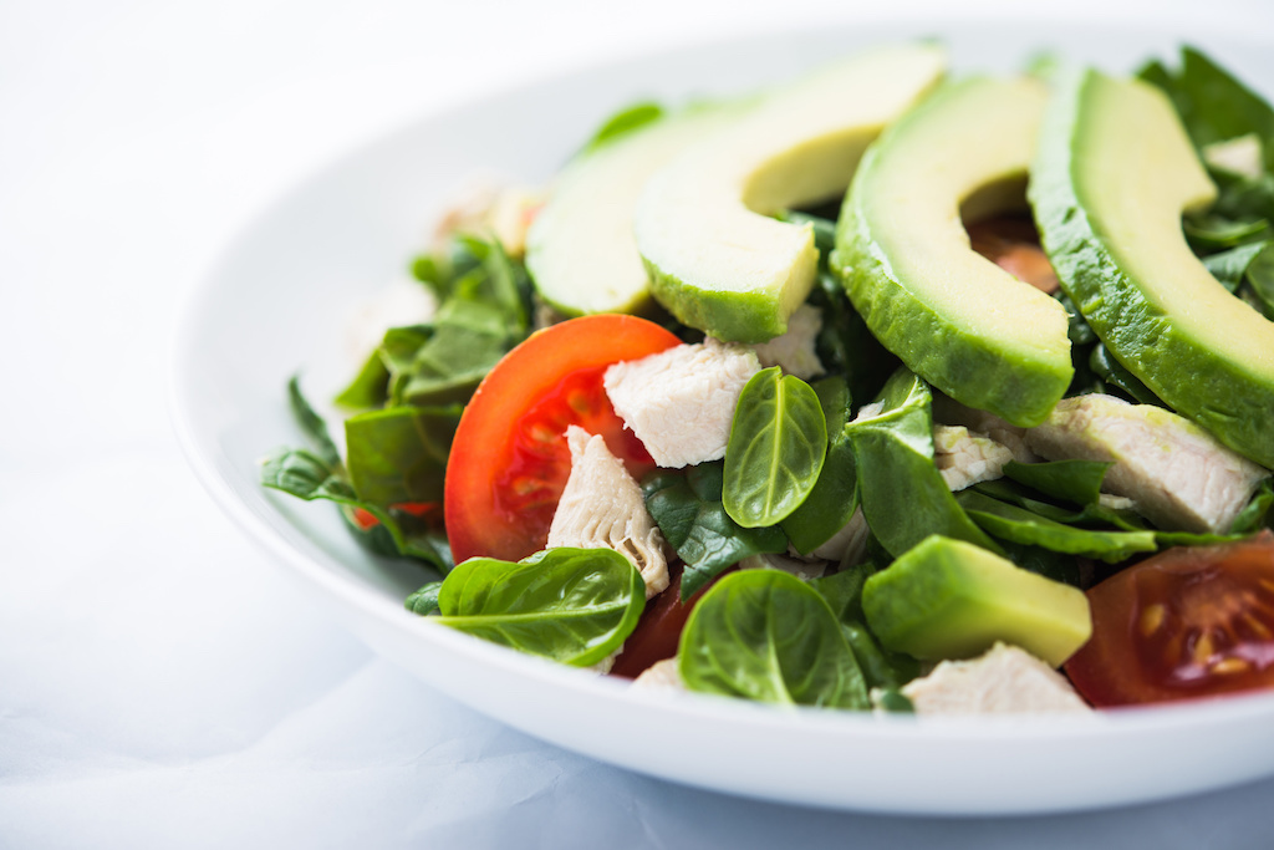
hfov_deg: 33.4
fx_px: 2123
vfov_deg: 22.6
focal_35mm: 60
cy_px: 425
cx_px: 637
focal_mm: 60
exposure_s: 1/125
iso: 80
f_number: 5
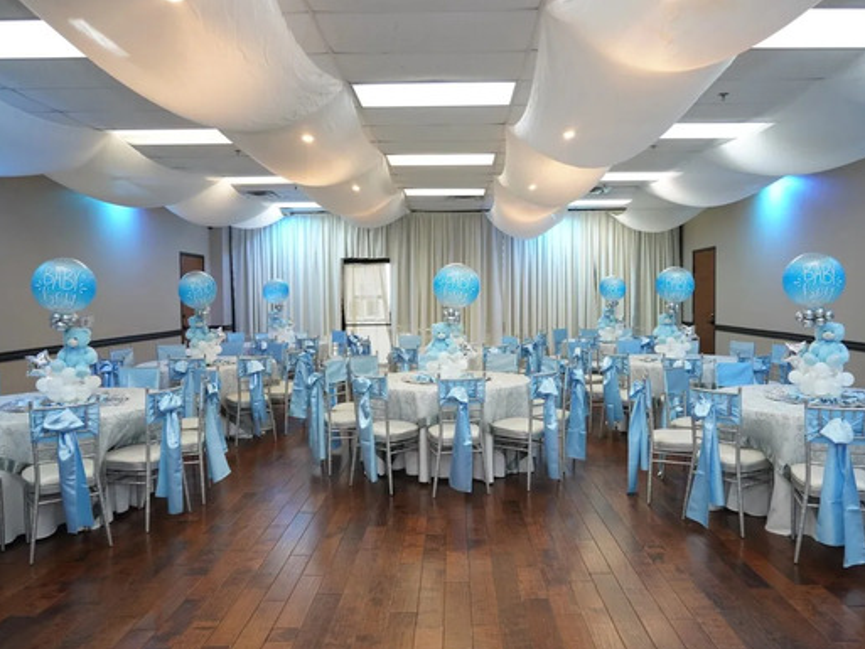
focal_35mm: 27
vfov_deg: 51.4
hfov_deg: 65.3
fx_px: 675
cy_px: 323
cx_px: 450
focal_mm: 24
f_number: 4
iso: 1000
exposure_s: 1/200
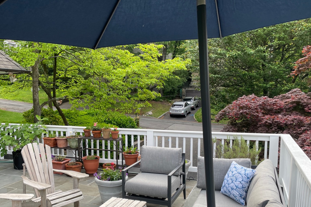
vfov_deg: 38.7
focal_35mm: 34
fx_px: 294
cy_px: 128
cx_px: 122
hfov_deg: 55.3
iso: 32
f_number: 1.6
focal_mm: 4.2
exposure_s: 1/388
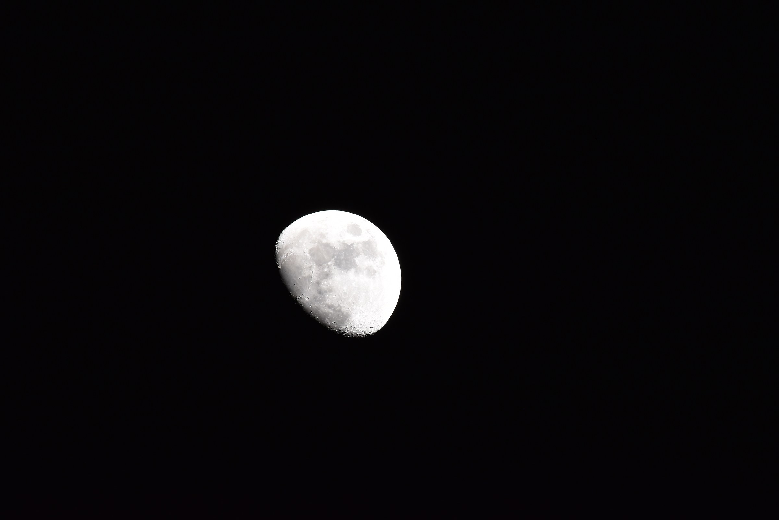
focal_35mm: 690
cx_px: 390
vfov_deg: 2.0
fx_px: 14930
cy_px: 260
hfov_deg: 3.0
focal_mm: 460
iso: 500
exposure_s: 1/60
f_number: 13
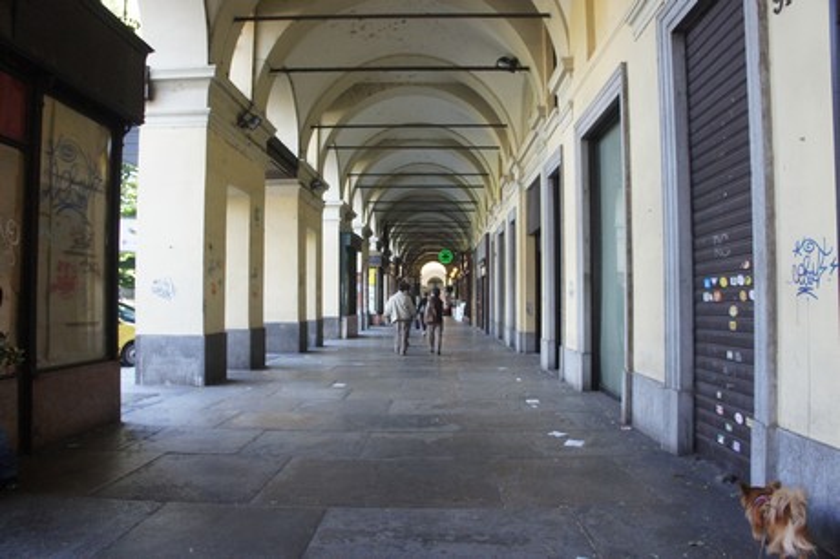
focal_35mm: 27
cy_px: 280
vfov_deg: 47.9
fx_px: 630
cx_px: 420
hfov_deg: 67.4
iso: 1250
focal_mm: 18
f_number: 4
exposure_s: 1/250
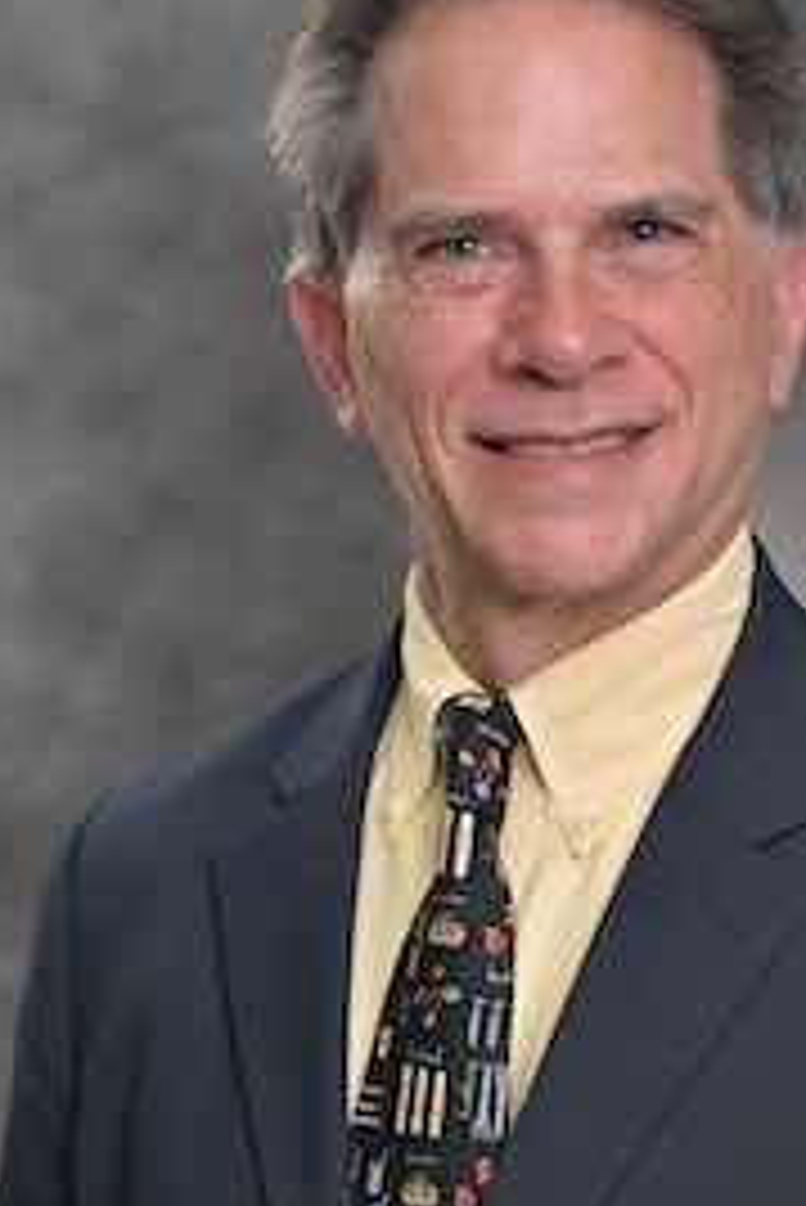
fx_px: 4259
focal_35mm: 127
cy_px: 644
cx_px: 543
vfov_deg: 16.1
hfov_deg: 10.8
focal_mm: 85
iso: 160
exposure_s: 1/160
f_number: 6.3
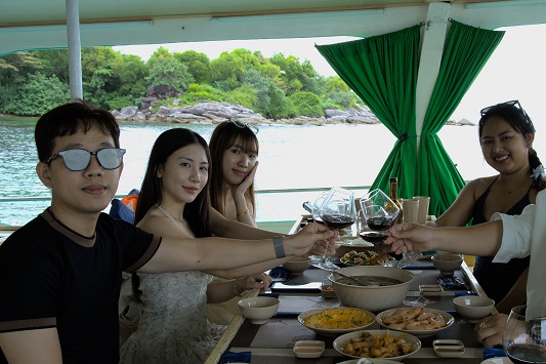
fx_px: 637
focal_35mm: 42
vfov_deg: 31.9
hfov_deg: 45.8
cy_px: 196
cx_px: 359
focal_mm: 28
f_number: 11
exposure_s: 1/125
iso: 800
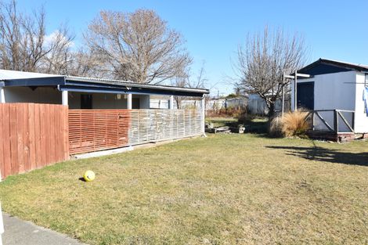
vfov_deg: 50.4
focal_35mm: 26
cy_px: 122
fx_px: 261
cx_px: 184
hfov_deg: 70.5
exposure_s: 1/320
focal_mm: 17
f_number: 9
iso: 200
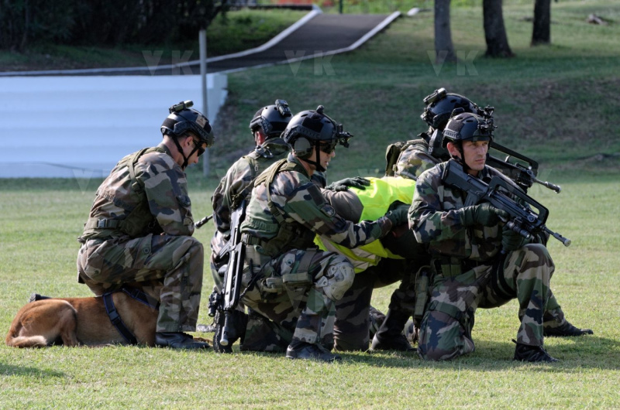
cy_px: 205
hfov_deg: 6.9
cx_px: 310
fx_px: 5156
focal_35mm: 300
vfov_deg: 4.6
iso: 100
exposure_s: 1/250
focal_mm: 200
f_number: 8
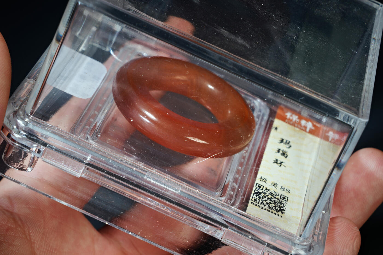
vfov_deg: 11.6
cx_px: 192
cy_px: 128
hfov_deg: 17.3
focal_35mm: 118
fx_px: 1256
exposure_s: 1/160
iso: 100
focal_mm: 79
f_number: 18
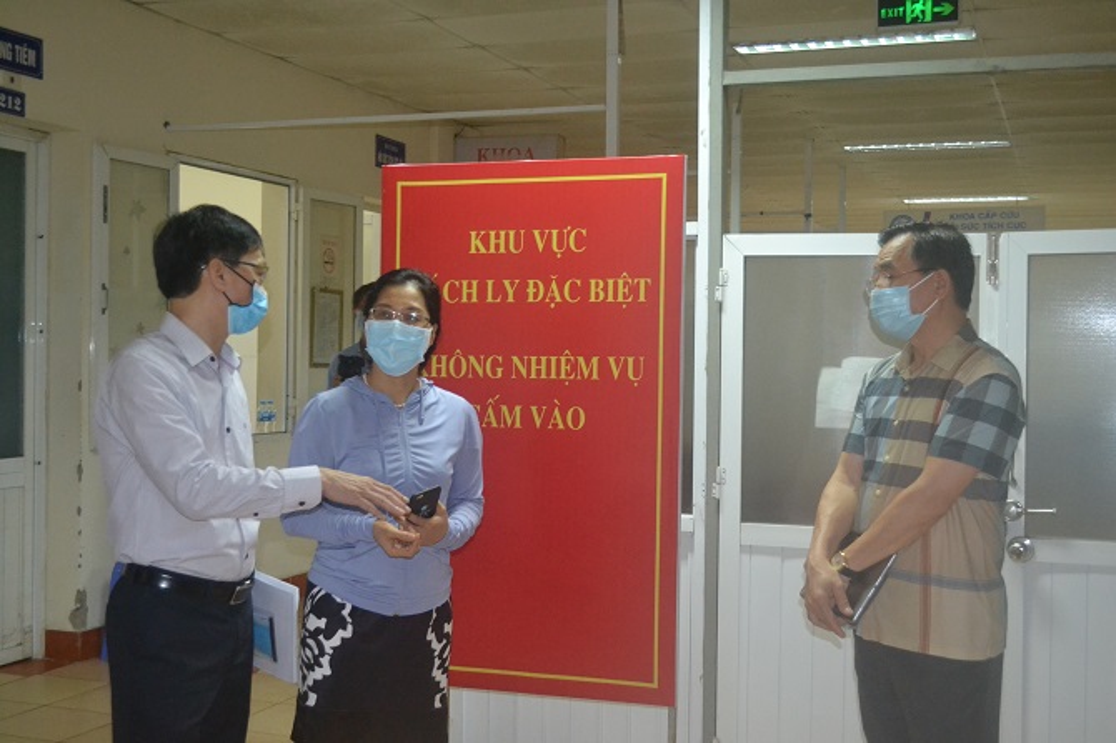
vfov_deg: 30.8
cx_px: 558
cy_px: 372
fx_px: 1348
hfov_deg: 45.0
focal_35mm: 44
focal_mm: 29
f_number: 4.5
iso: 2800
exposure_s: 1/60
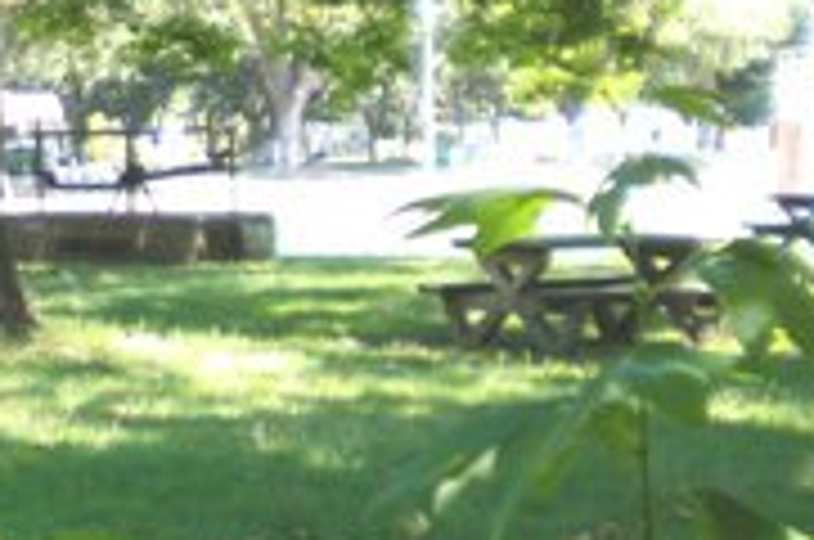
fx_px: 2912
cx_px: -414
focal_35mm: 129
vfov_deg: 10.6
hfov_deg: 14.8
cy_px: 306
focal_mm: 6.3
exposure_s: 1/144
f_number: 3.1
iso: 80
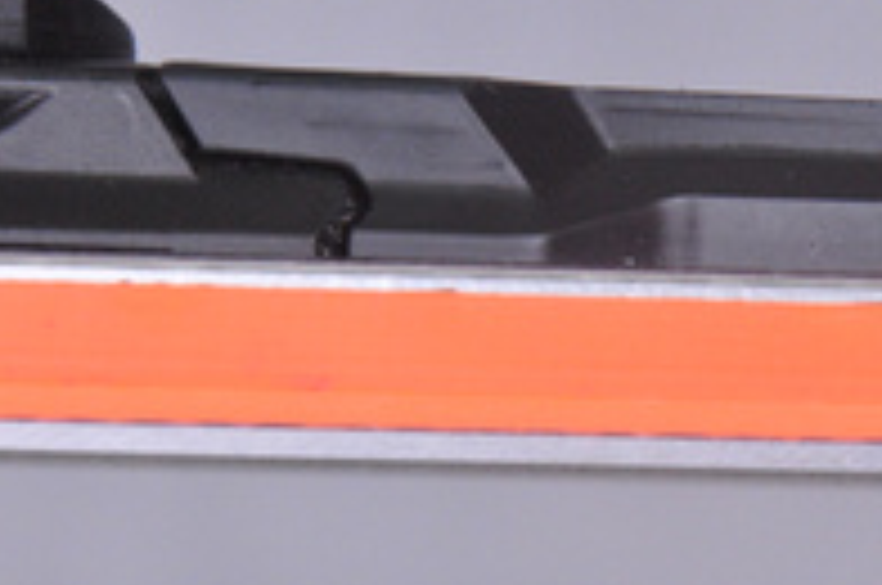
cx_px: 742
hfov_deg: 5.7
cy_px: 533
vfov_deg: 3.8
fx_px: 8834
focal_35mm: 361
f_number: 9.5
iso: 3200
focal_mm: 105
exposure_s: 1/125
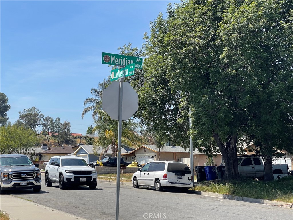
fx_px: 542
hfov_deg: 30.3
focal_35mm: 64
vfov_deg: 22.9
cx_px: 146
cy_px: 110
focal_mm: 7.5
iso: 20
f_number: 2.2
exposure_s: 1/943
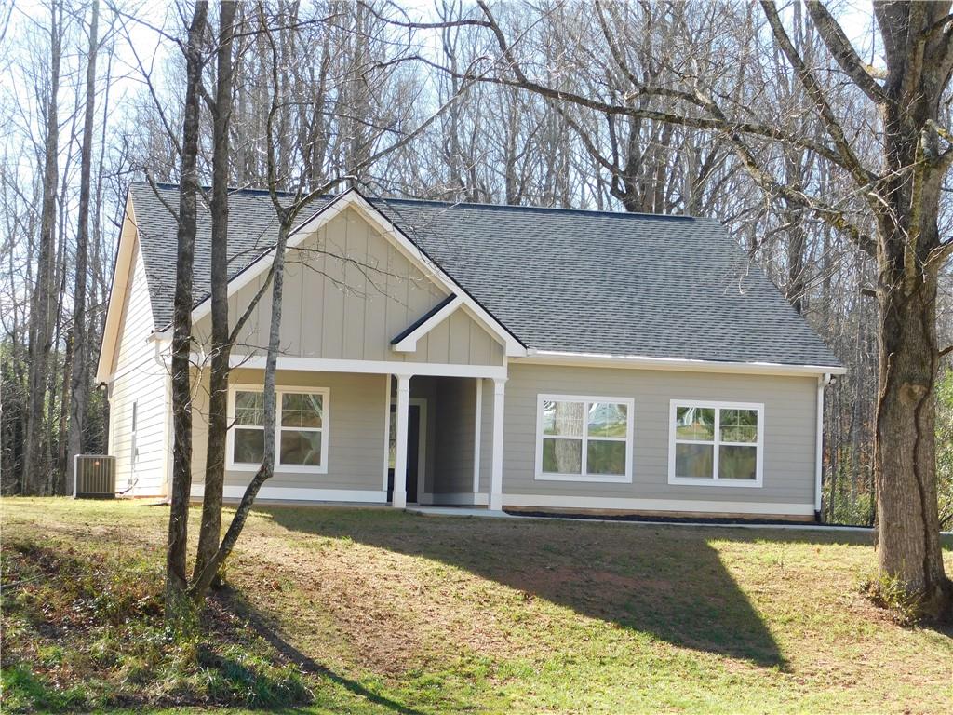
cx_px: 476
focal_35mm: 80
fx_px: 2202
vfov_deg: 18.4
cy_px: 358
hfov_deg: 24.4
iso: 125
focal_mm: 14.2
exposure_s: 1/160
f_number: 4.4
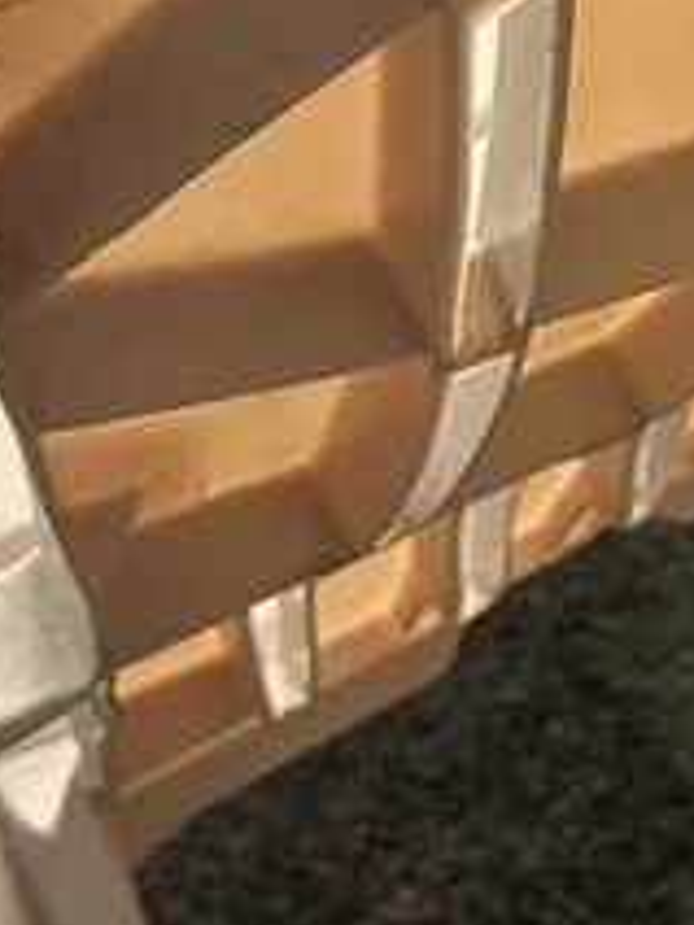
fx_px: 3101
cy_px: 471
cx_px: 1087
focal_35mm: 116
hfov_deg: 12.1
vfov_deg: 17.0
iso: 400
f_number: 1.78
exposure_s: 1/50
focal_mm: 6.86
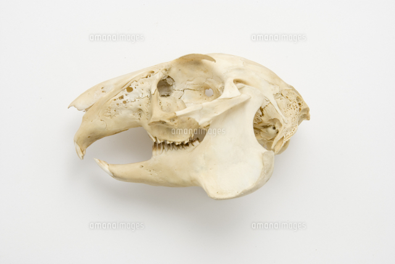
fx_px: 1153
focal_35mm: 105
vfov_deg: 13.1
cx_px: 198
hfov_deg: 19.4
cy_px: 132
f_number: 16
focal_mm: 70
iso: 100
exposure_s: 1/200
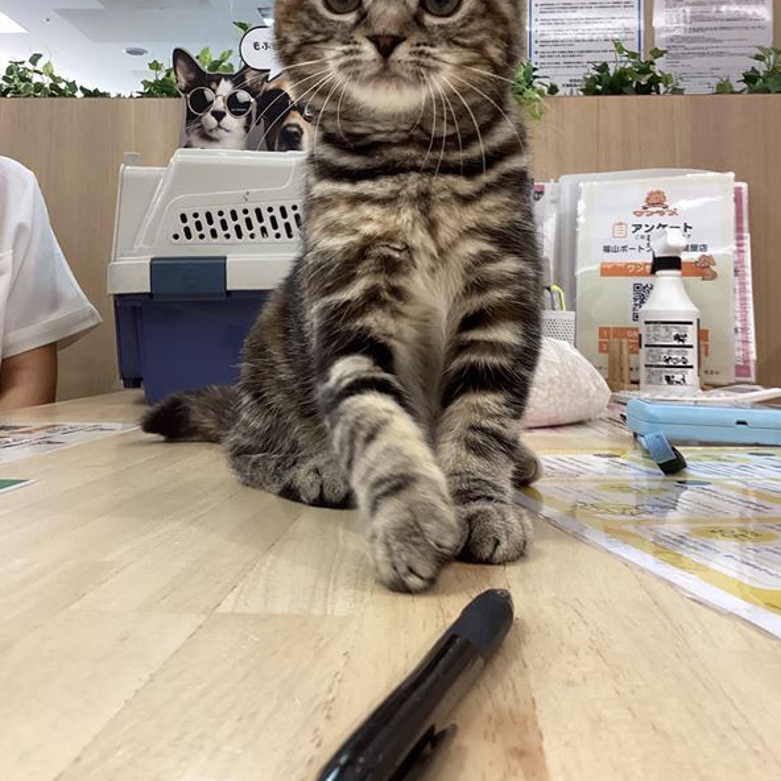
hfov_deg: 44.9
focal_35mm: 37
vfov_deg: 44.5
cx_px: 392
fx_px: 944
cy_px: 280
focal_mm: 3.3
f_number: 2.4
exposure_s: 1/60
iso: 125
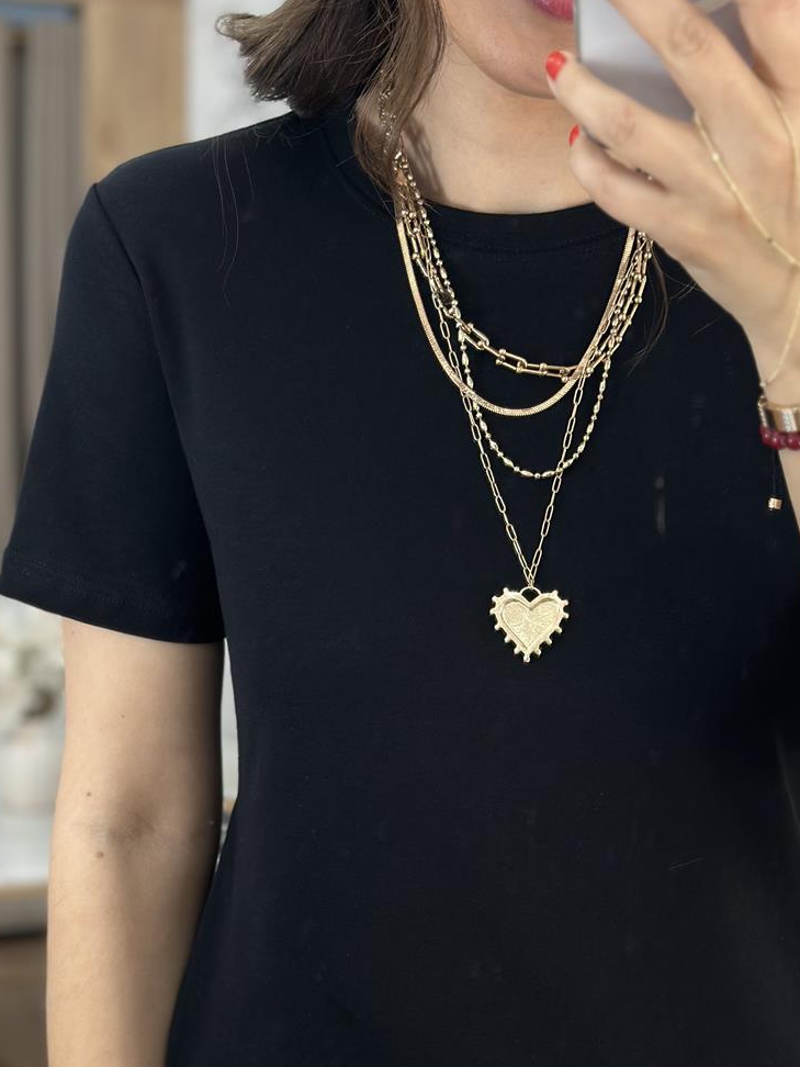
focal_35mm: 79
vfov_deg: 24.4
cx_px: 469
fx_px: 2434
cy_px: 800
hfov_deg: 18.6
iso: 80
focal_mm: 6.86
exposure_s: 1/141
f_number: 1.78
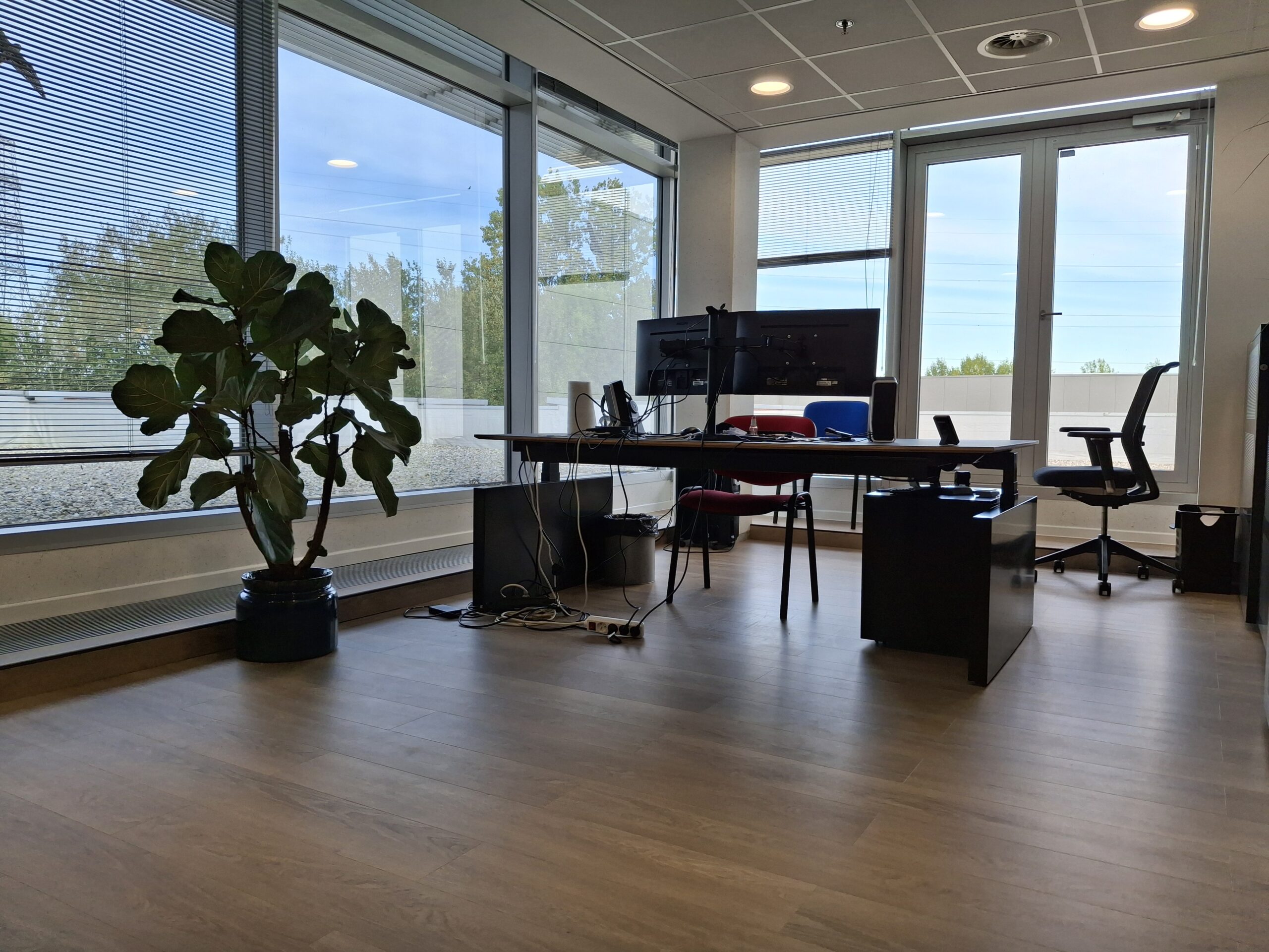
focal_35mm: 25
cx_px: 634
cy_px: 476
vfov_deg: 54.9
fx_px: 916
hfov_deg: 69.4
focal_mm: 4.69
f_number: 1.8
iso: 32
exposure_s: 1/337
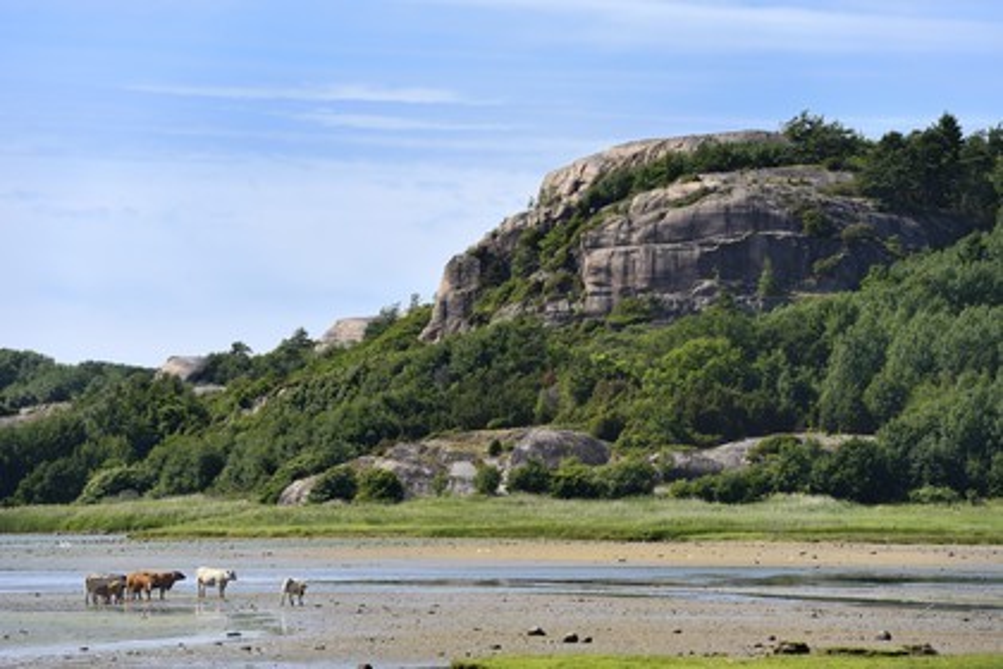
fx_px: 5572
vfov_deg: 6.9
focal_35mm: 200
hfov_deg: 10.3
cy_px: 334
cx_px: 502
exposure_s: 1/640
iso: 200
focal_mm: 200
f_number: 8
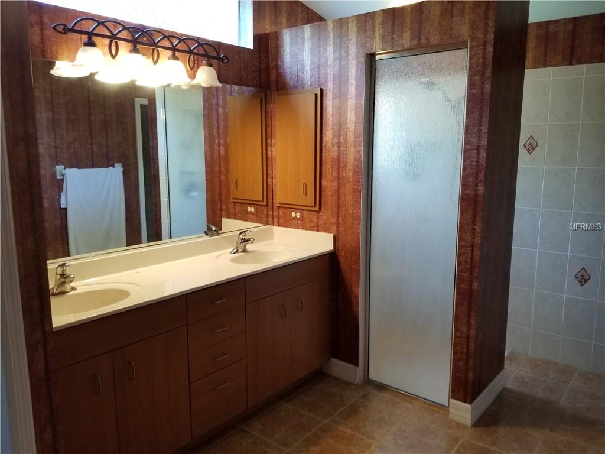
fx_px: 454
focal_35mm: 26
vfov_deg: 53.1
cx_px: 302
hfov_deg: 67.3
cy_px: 227
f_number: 1.7
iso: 160
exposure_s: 1/40
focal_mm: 4.3
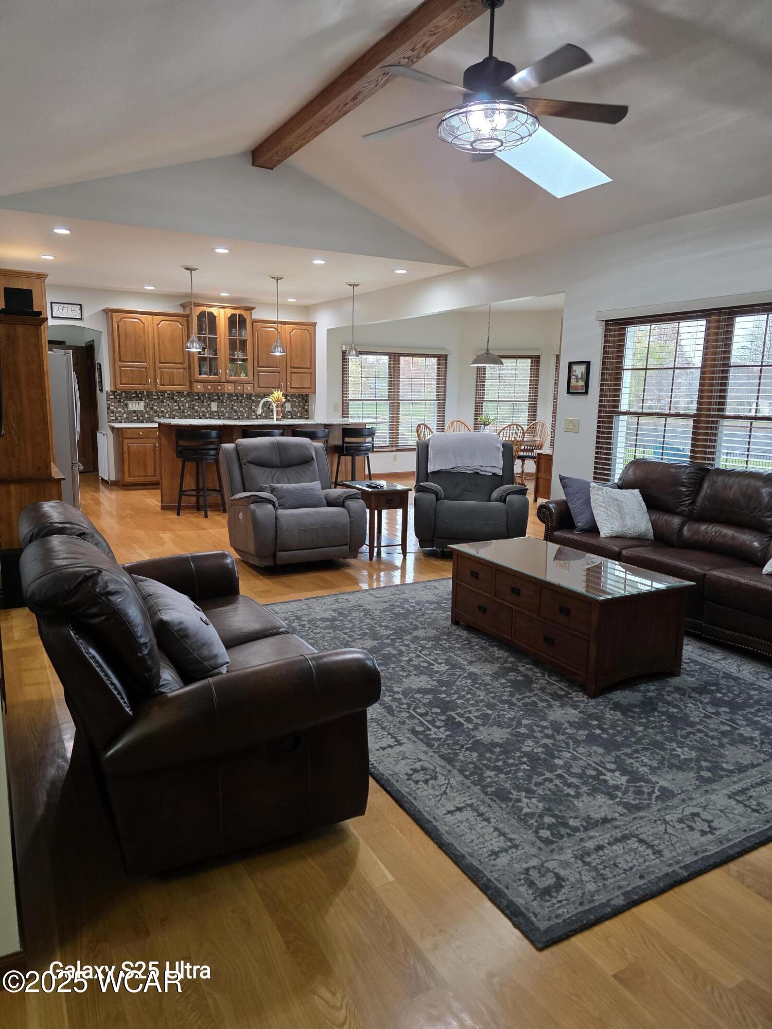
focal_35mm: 23
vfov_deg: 73.9
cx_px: 386
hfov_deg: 58.9
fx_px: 684
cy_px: 514
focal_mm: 6.3
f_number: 1.7
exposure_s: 1/120
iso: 400
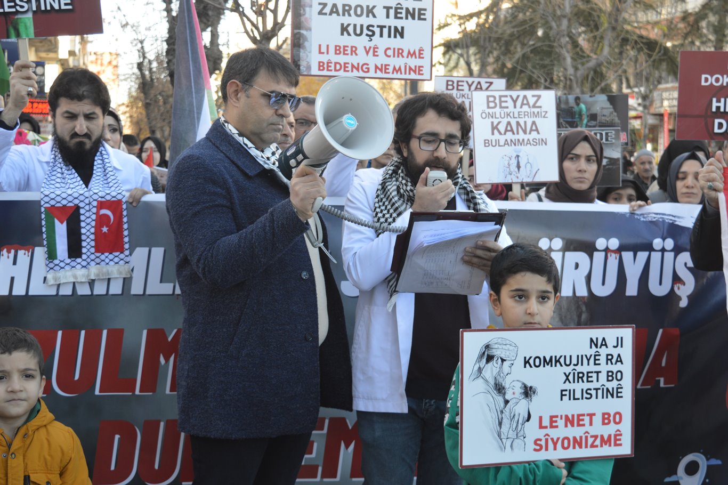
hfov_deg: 36.9
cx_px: 364
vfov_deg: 25.0
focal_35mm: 54
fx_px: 1092
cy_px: 242
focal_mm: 36
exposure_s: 1/125
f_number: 5.6
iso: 320
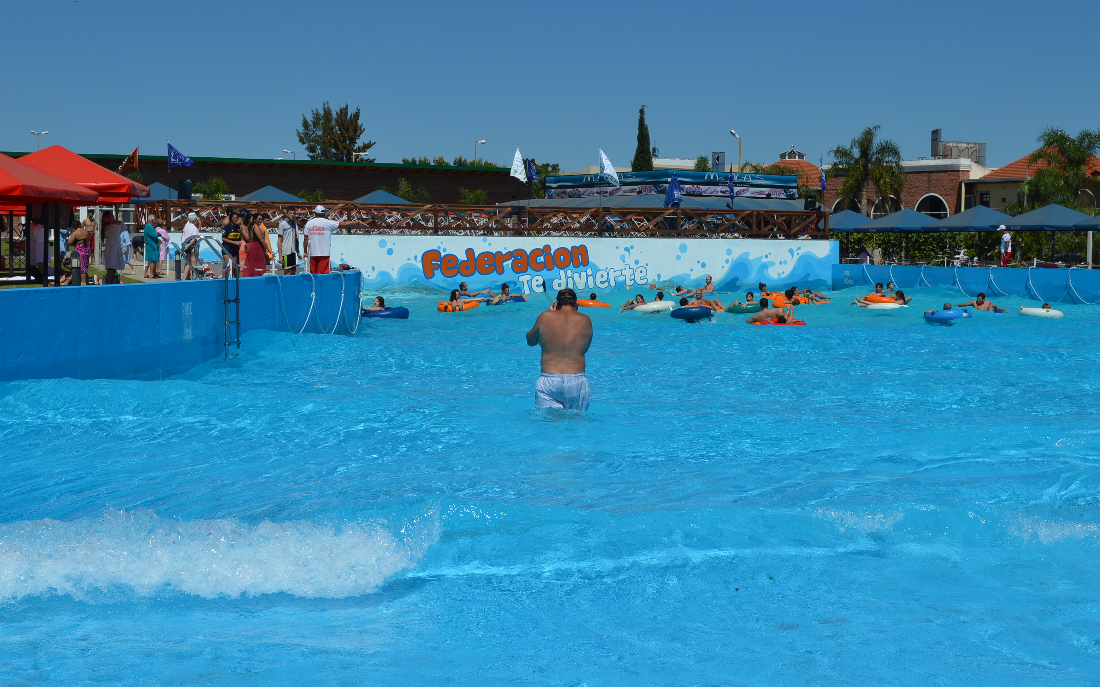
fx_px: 1679
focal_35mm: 56
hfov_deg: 36.3
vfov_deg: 23.1
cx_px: 559
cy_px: 315
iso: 100
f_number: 10
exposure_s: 1/400
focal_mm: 36
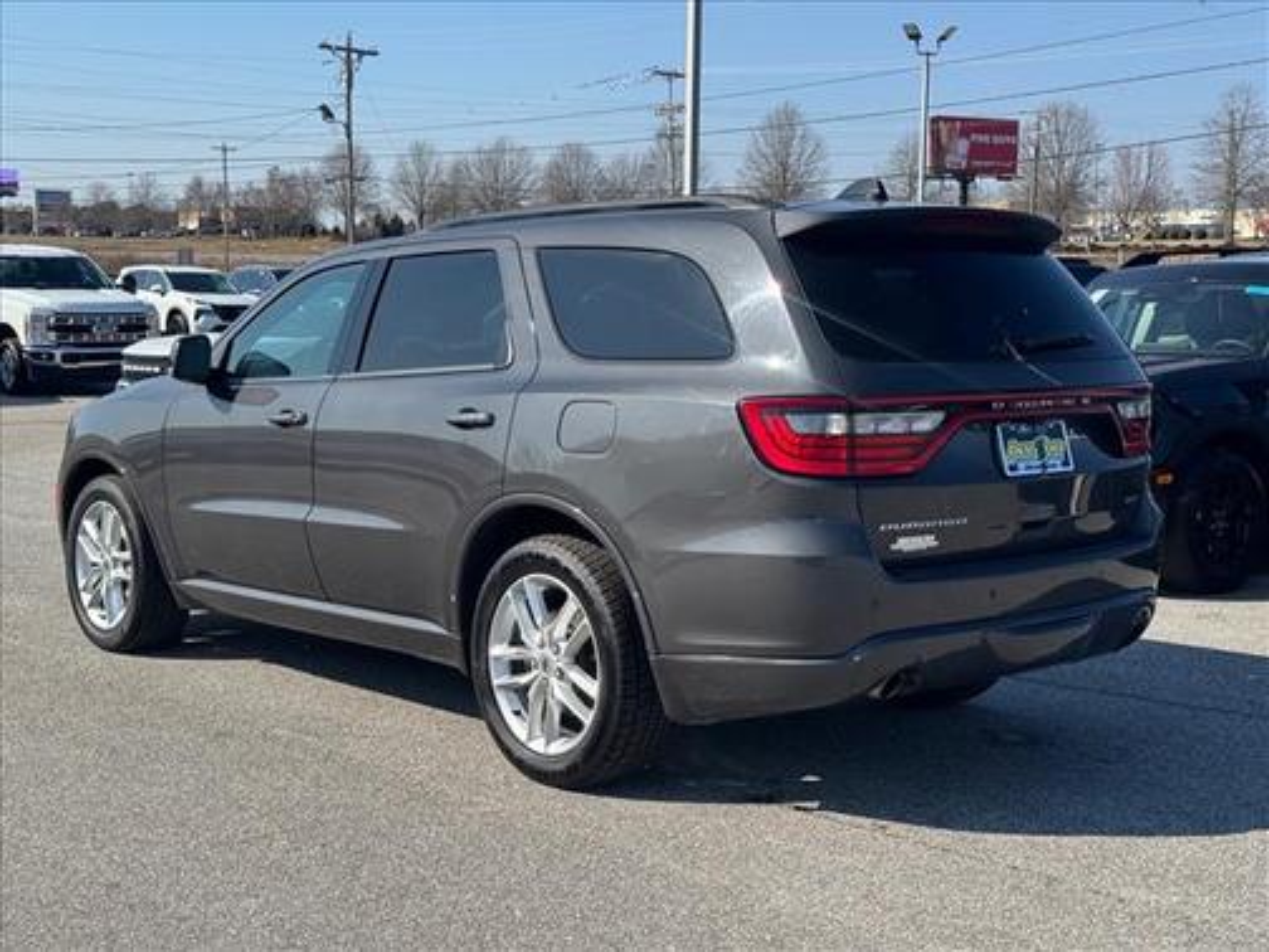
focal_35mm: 48
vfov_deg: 30.3
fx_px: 1760
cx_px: 634
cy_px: 476
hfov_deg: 39.7
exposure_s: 1/3425
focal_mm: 6.76
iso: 64
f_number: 1.78
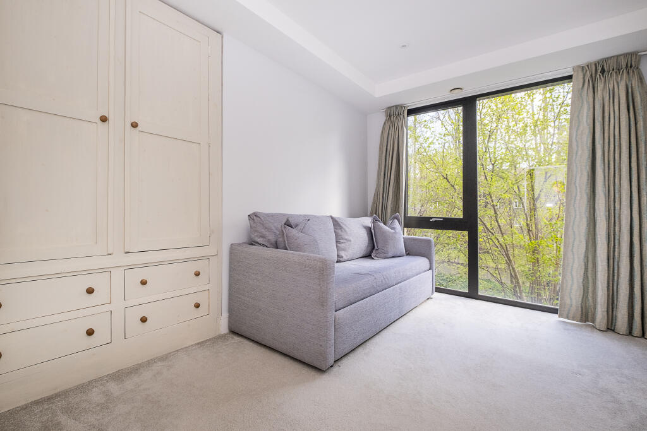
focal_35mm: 15
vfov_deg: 77.3
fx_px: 270
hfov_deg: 100.4
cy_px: 216
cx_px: 324
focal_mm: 10
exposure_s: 1/80
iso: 320
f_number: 7.1
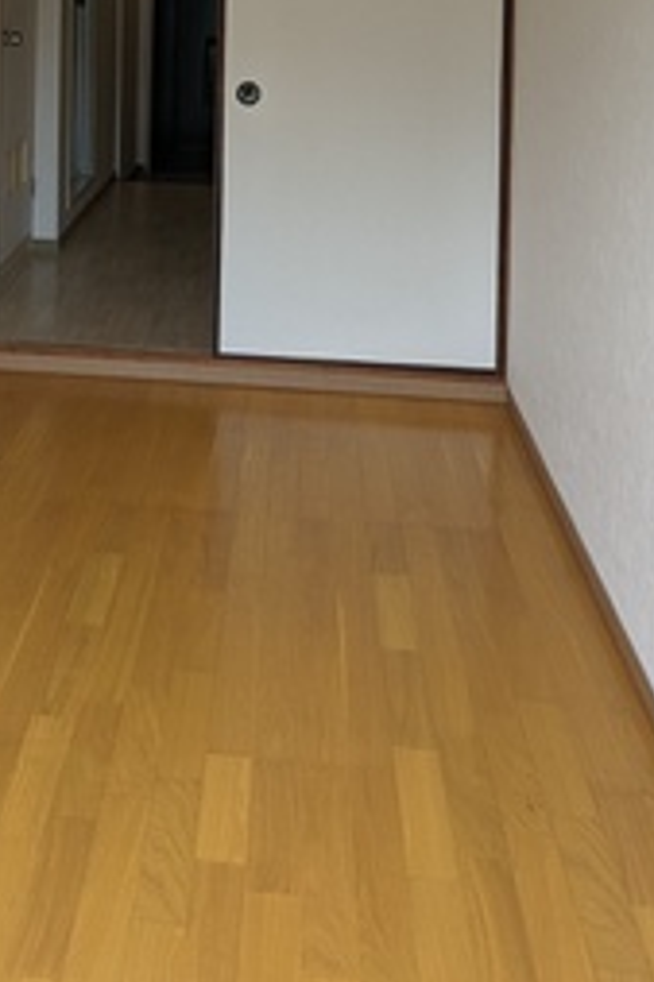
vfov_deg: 37.3
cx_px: 141
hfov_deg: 28.6
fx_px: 1255
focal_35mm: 46
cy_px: -43
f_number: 2.2
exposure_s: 1/140
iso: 61
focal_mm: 2.35
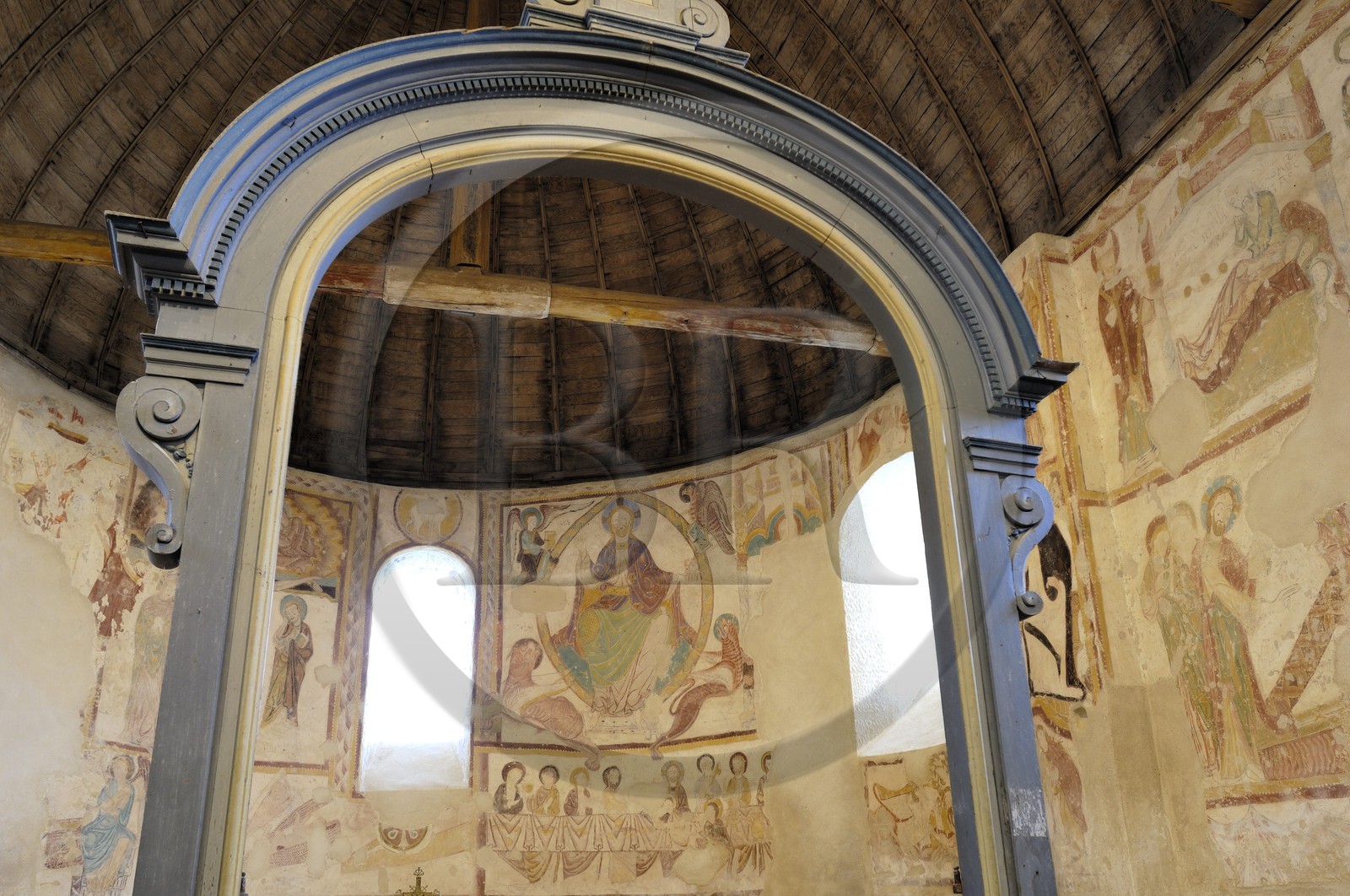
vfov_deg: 43.5
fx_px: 1123
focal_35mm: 30
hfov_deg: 62.0
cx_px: 675
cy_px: 448
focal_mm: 20
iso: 100
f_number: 5.6
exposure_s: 1/2
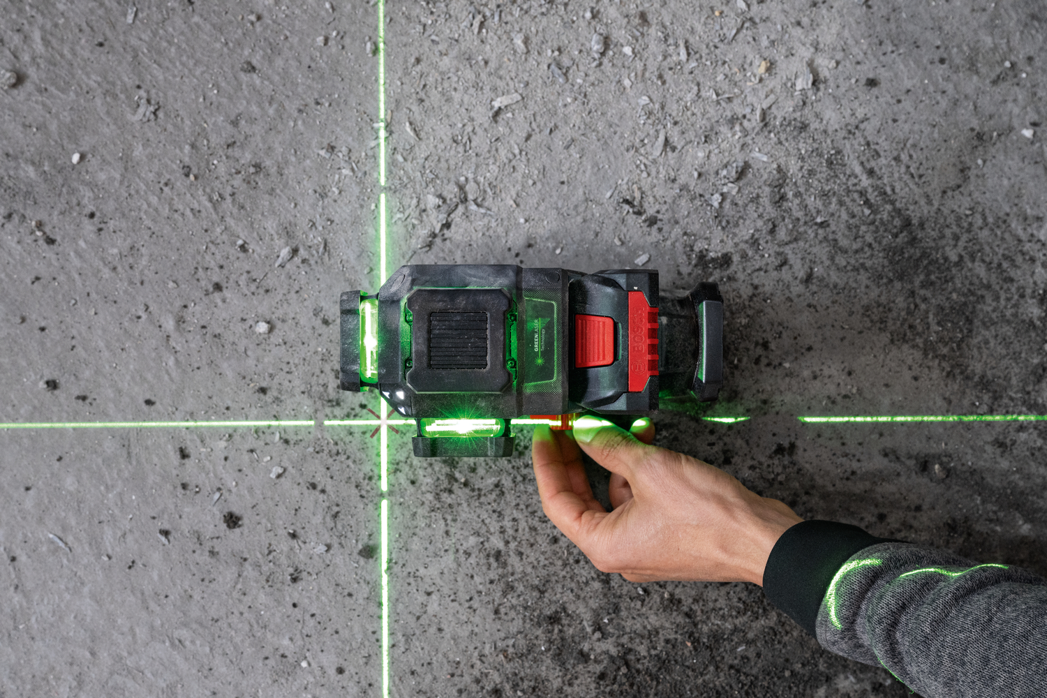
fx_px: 2036
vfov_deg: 19.5
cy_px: 349
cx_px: 524
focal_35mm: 70
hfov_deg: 28.8
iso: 2000
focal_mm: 70
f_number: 8
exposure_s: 1/25
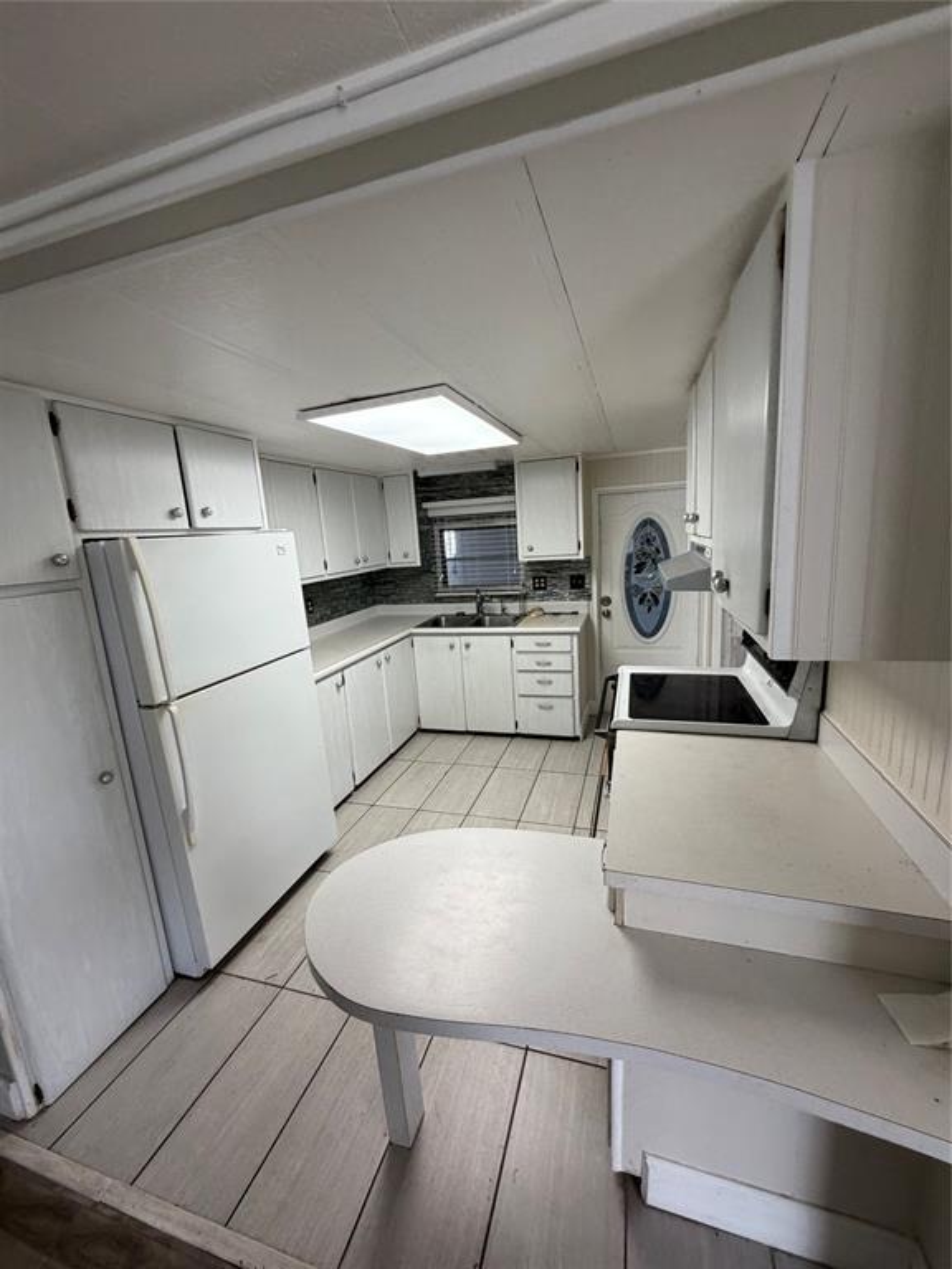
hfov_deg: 85.7
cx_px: 476
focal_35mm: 14
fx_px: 513
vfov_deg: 102.1
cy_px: 634
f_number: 2.2
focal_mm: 2.22
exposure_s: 1/120
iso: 160
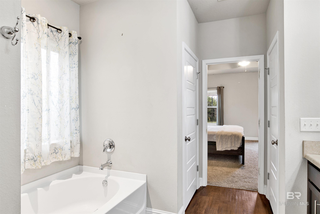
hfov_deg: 81.2
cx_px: 160
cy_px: 107
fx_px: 187
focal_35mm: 21
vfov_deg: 59.5
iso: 200
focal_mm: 21
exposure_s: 1/2.5
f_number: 11
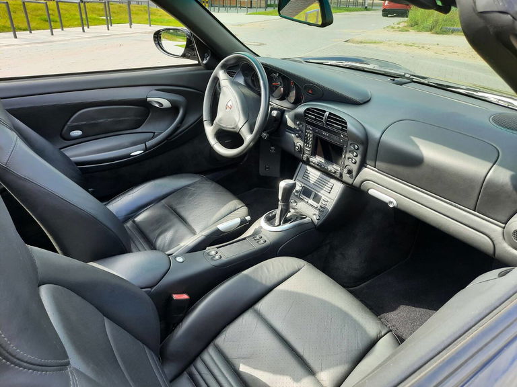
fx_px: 373
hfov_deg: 69.4
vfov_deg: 54.9
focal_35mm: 25
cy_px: 194
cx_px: 258
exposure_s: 1/116
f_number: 2
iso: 32
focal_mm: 4.6
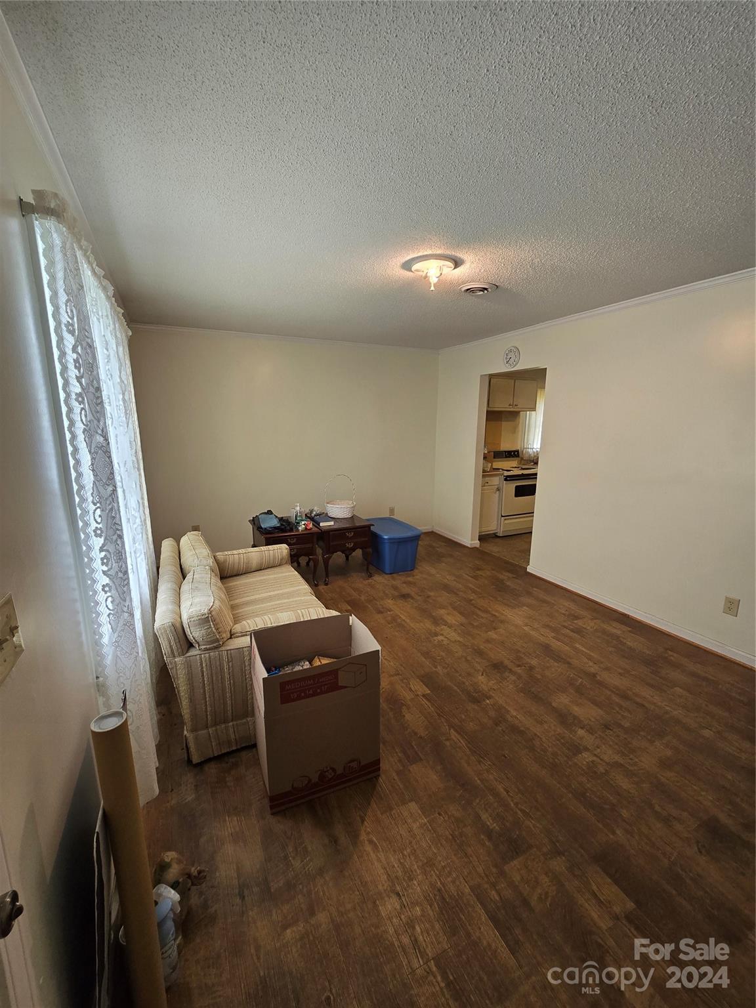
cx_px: 378
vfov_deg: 106.2
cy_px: 504
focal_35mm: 13
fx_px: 379
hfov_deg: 89.9
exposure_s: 1/60
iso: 160
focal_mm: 2.2
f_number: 2.2
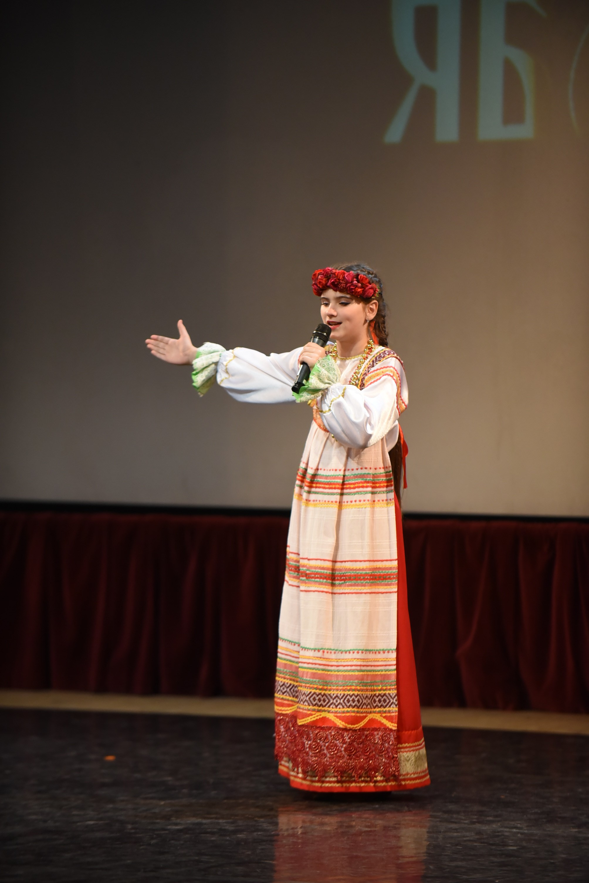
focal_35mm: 200
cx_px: 294
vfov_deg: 10.3
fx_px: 4903
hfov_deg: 6.9
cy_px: 442
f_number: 2.8
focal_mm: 200
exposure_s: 1/500
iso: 2500
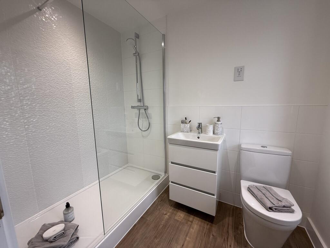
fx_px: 133
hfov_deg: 102.1
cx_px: 165
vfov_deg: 85.7
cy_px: 124
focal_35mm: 14
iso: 100
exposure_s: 1/99
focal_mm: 2.22
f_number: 2.2
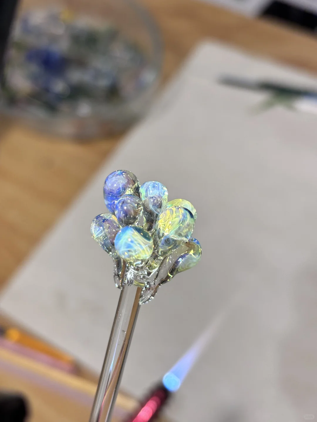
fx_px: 635
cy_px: 211
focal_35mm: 52
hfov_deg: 28.0
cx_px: 158
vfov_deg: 36.8
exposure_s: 1/49
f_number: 1.6
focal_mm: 5.96
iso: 80
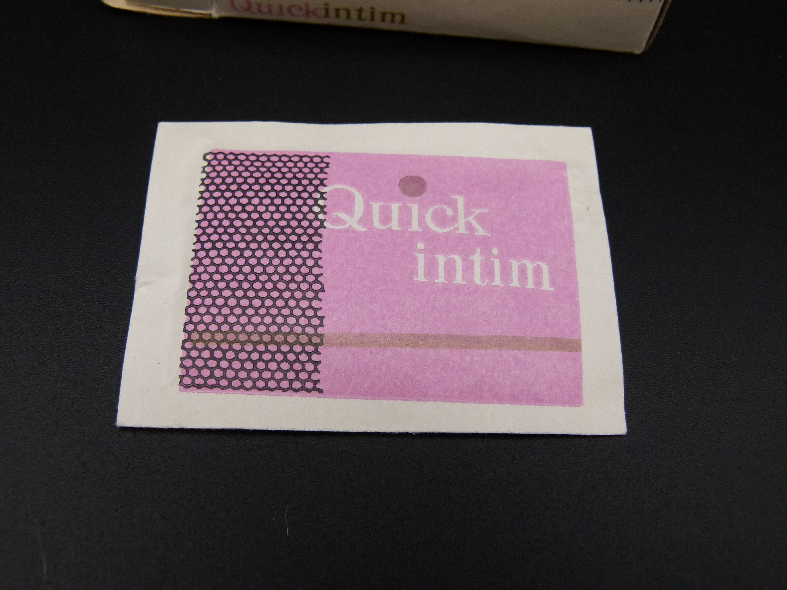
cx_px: 394
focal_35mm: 36
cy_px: 295
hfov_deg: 51.4
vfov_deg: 39.7
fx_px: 818
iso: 200
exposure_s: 1/200
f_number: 3.6
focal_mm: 6.5
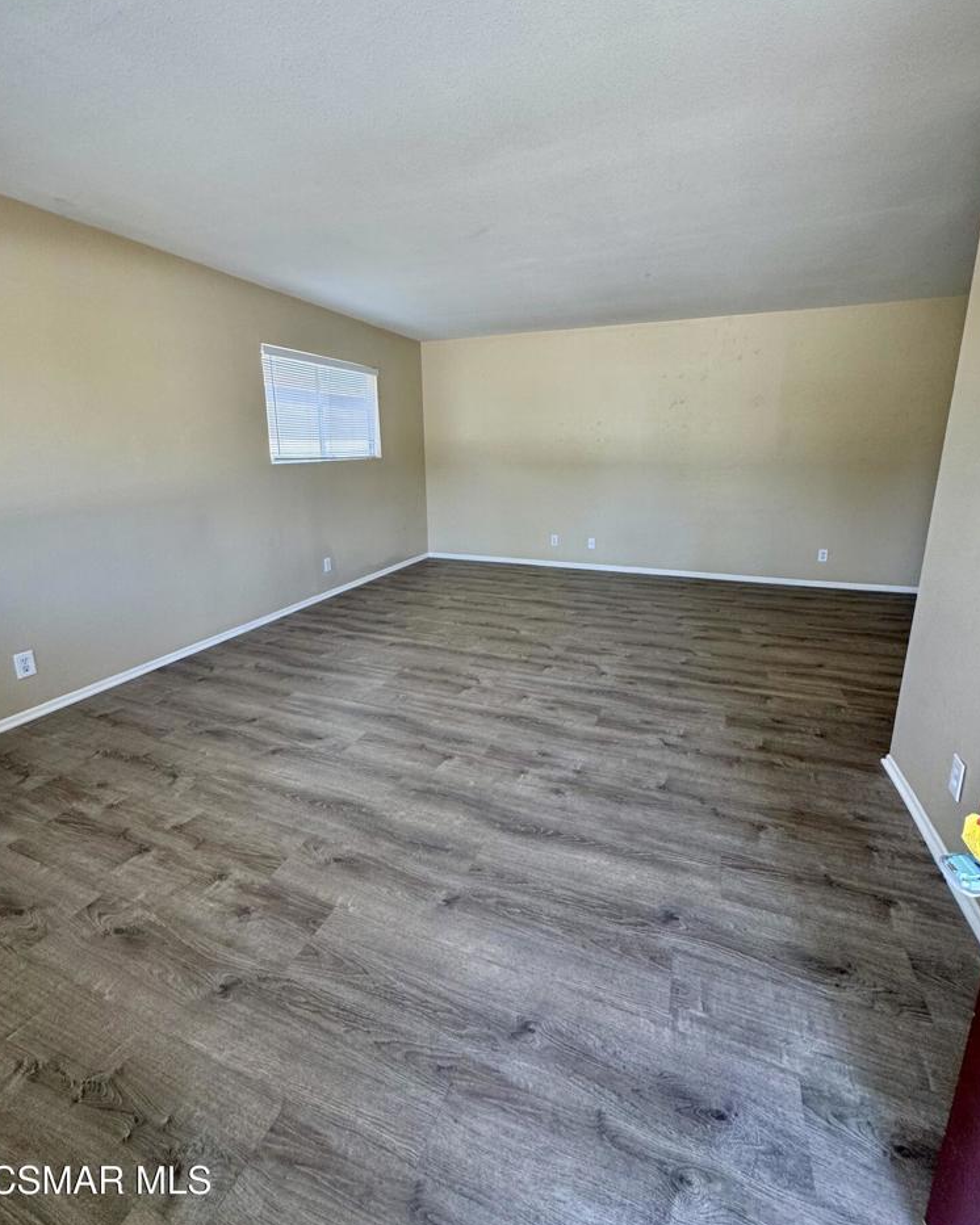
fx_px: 544
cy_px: 570
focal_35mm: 15
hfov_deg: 84.0
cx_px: 490
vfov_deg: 96.7
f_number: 2.2
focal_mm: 2.22
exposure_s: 1/99
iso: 125
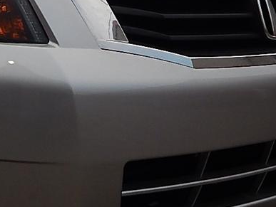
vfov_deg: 18.7
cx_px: 30
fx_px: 607
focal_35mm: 76
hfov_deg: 24.9
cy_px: -19
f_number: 3
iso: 125
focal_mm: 4
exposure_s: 1/500
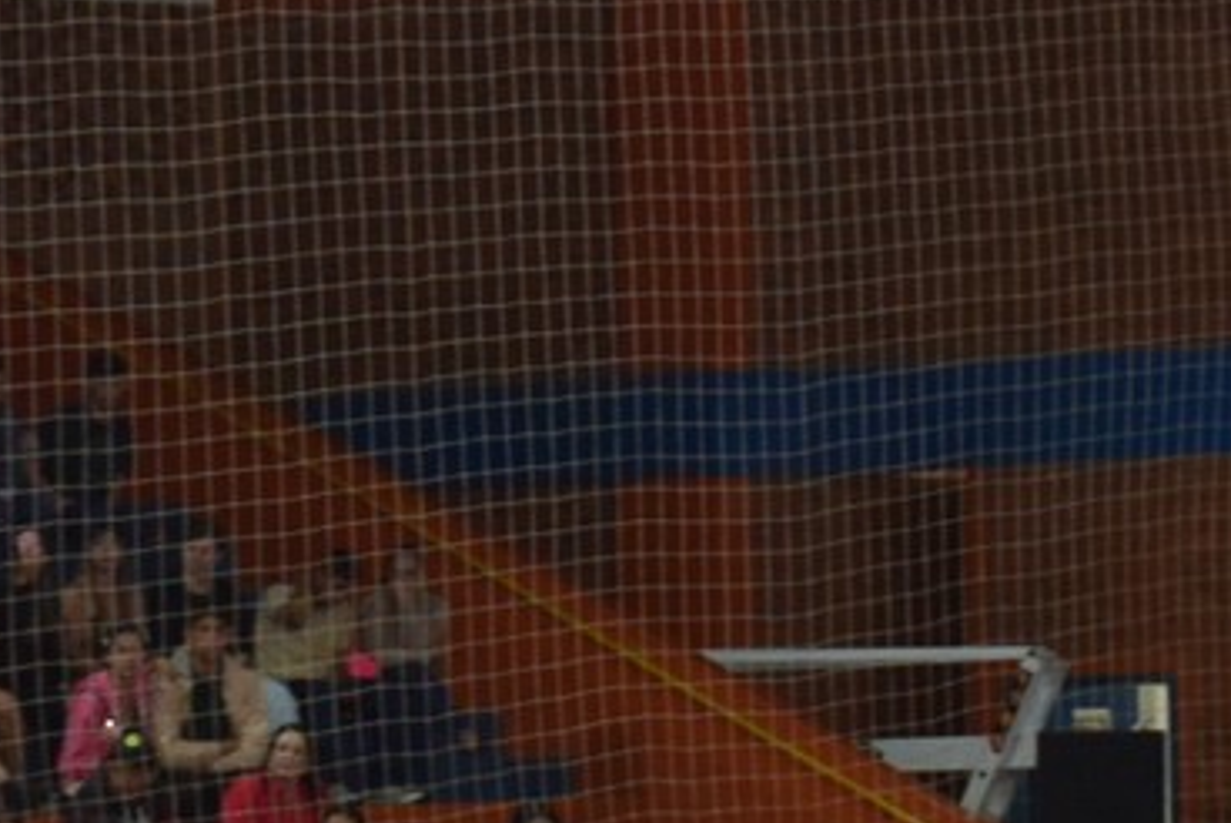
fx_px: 7270
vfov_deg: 6.4
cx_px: -263
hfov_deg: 9.5
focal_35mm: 212
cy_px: 913
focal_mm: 29
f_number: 4
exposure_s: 1/80
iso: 800
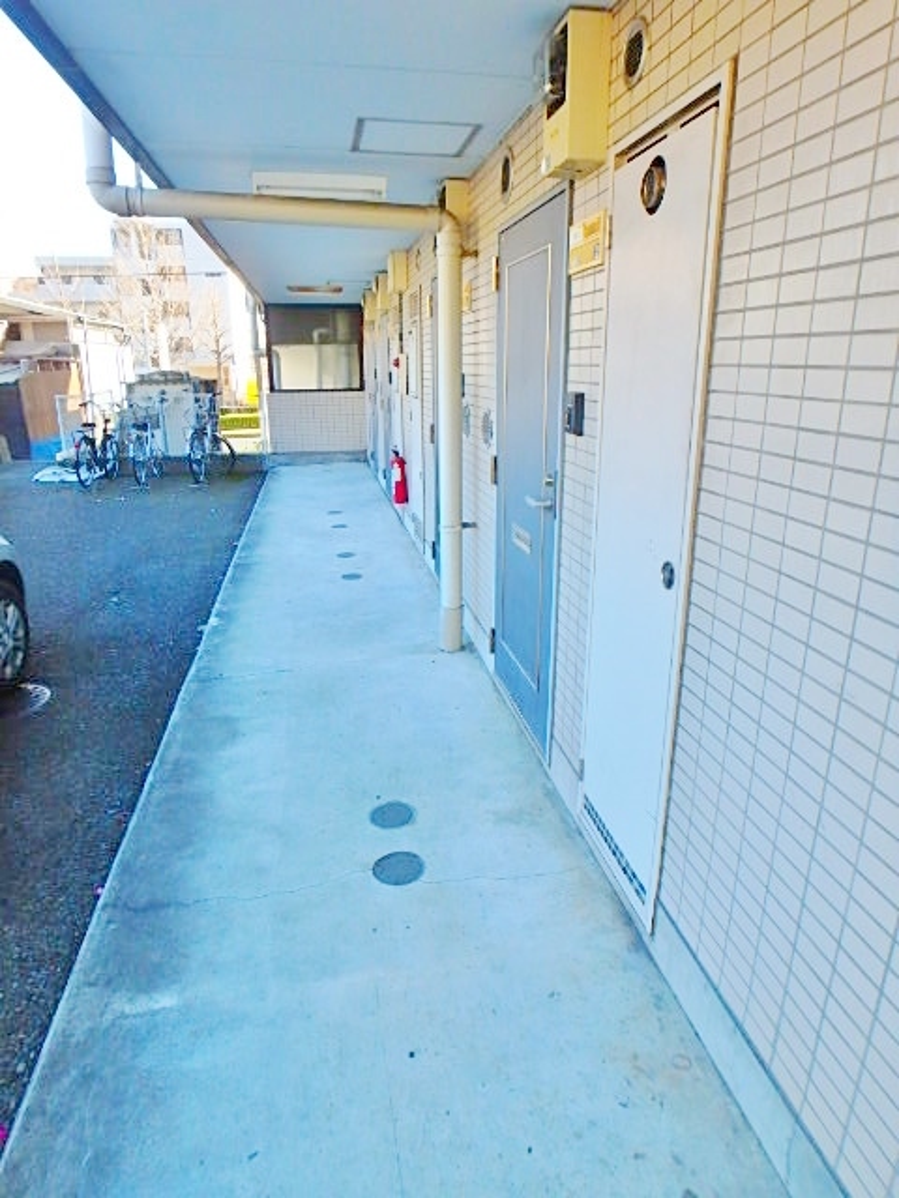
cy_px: 599
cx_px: 450
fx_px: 727
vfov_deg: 79.0
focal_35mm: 21
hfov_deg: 63.4
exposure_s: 1/200
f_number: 3.5
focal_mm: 3.7
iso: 125
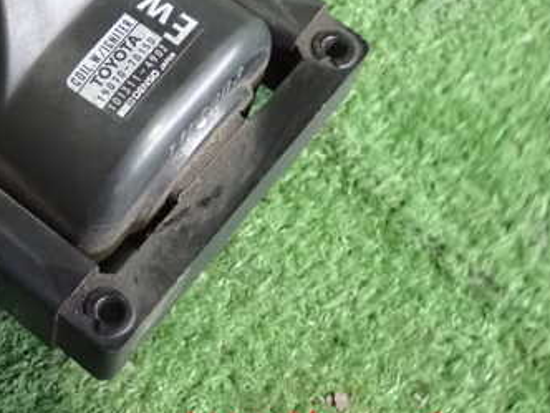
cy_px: 76
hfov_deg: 25.6
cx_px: 65
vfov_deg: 19.7
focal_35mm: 74
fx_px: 1176
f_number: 2.8
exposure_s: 1/40
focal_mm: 7.31
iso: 1600
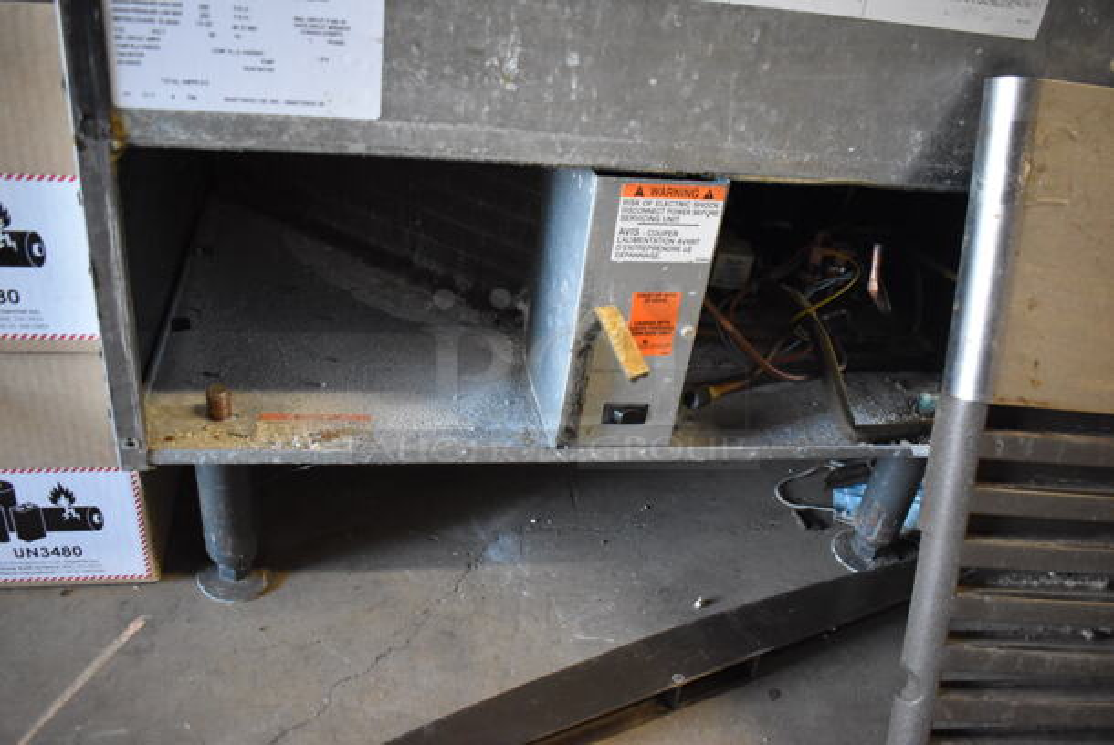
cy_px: 372
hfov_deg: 61.9
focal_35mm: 30
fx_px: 929
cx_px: 557
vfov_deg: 43.7
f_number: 3.8
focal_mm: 20
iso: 4000
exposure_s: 1/125
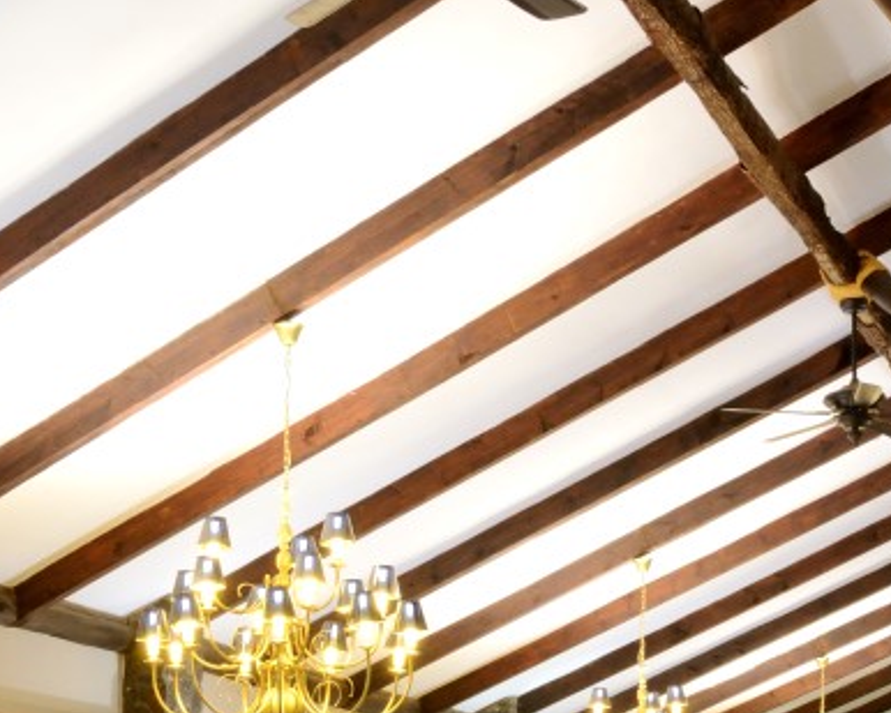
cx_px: 99
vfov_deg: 19.2
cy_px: 808
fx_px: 2005
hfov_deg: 24.4
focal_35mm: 76
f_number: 13
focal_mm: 18
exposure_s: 6
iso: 400
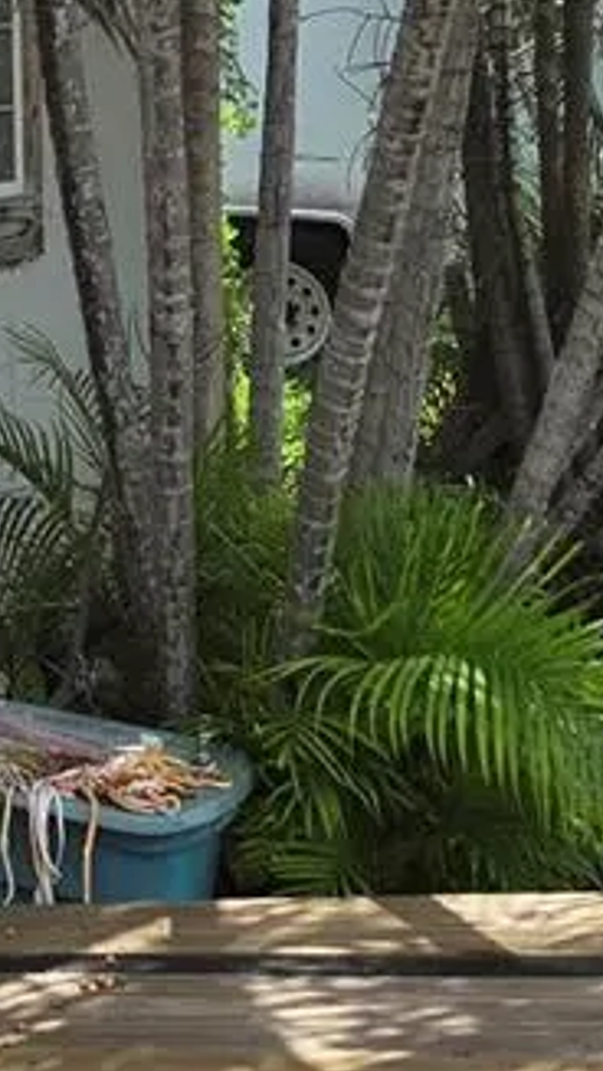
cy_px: 131
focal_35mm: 92
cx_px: -390
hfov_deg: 12.3
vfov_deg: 22.7
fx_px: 2614
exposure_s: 1/3483
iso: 80
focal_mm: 5.4
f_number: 1.8
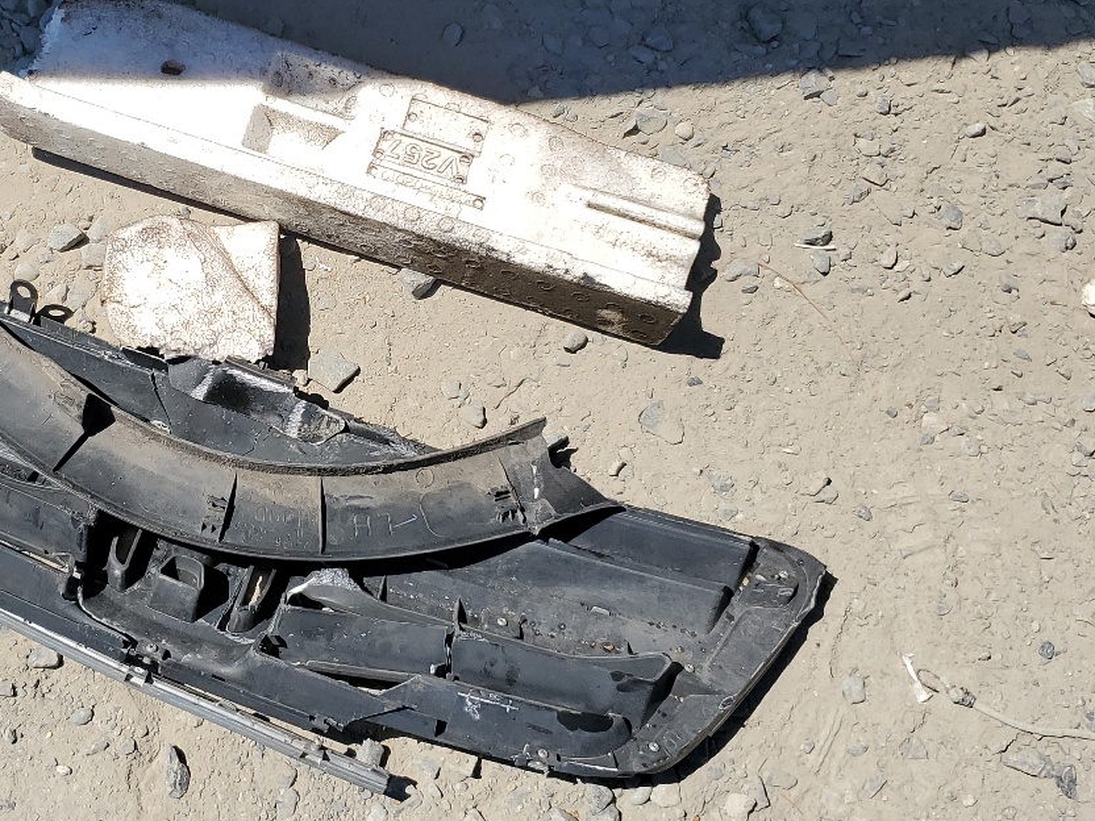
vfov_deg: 29.0
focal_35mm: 50
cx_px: 305
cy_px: 322
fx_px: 1582
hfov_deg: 37.5
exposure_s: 1/3333
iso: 50
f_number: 1.5
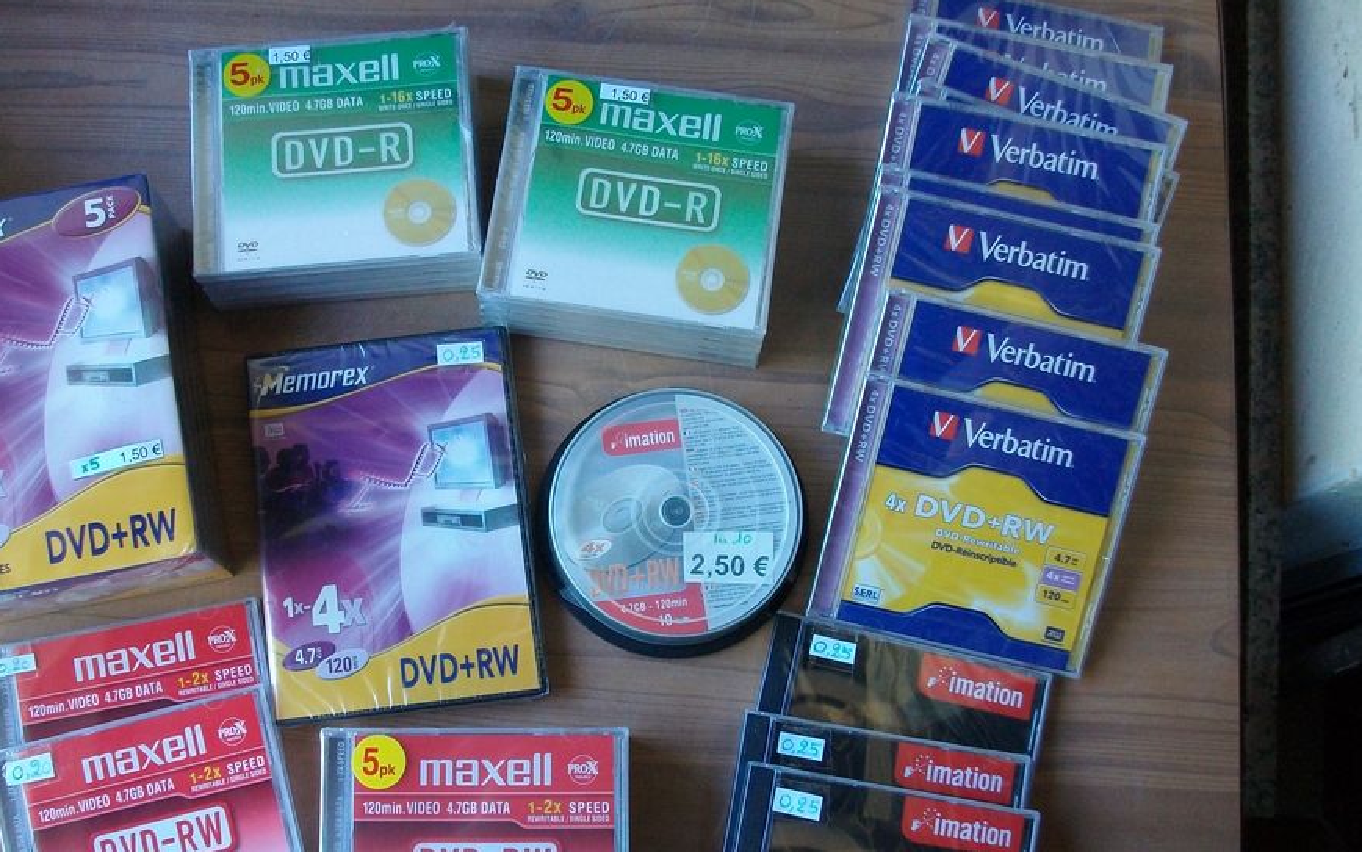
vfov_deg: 32.6
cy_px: 537
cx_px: 604
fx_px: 1448
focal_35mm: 39
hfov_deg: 50.3
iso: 197
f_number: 2.9
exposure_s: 1/64
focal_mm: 5.7
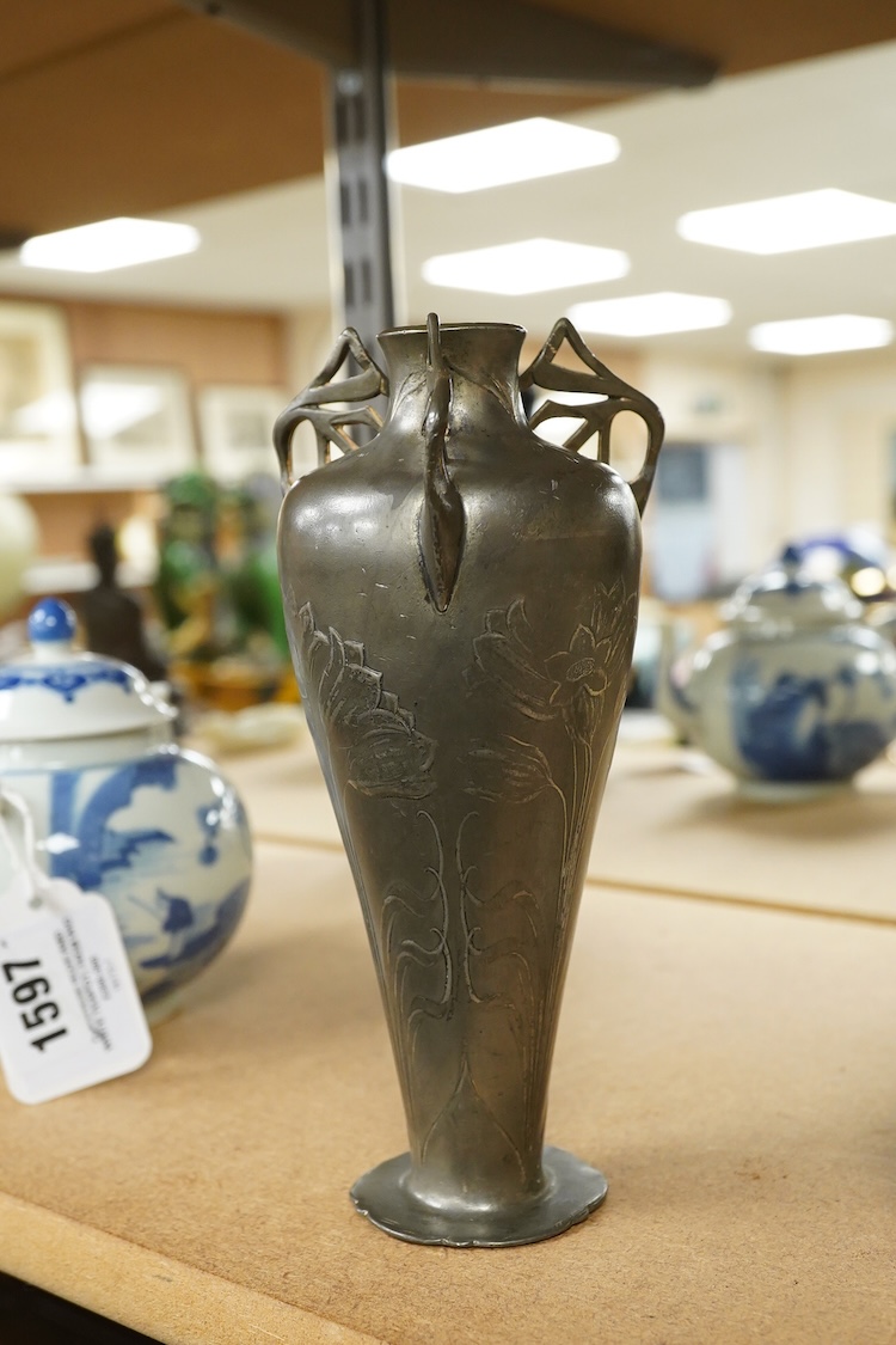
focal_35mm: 45
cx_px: 448
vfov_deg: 43.6
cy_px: 672
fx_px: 1680
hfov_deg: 29.9
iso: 2500
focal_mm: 30
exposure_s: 1/100
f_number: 5.6
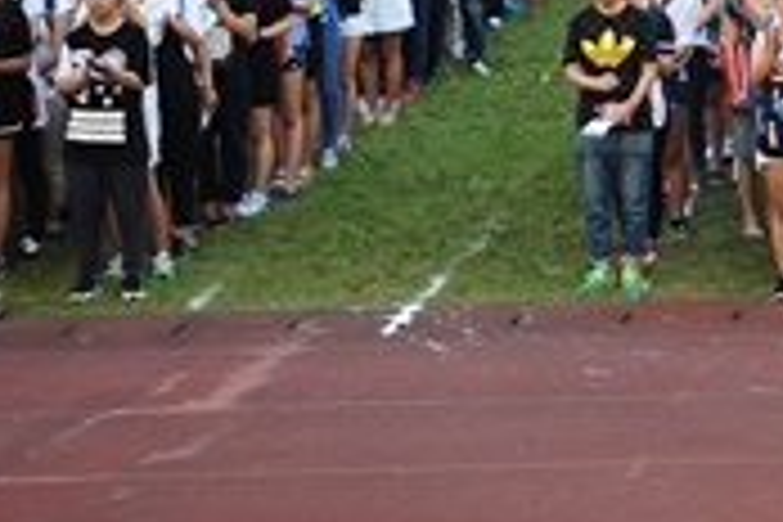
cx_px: 1256
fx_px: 4132
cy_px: -223
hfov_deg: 10.4
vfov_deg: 7.1
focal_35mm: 190
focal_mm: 55
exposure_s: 1/80
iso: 500
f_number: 3.5
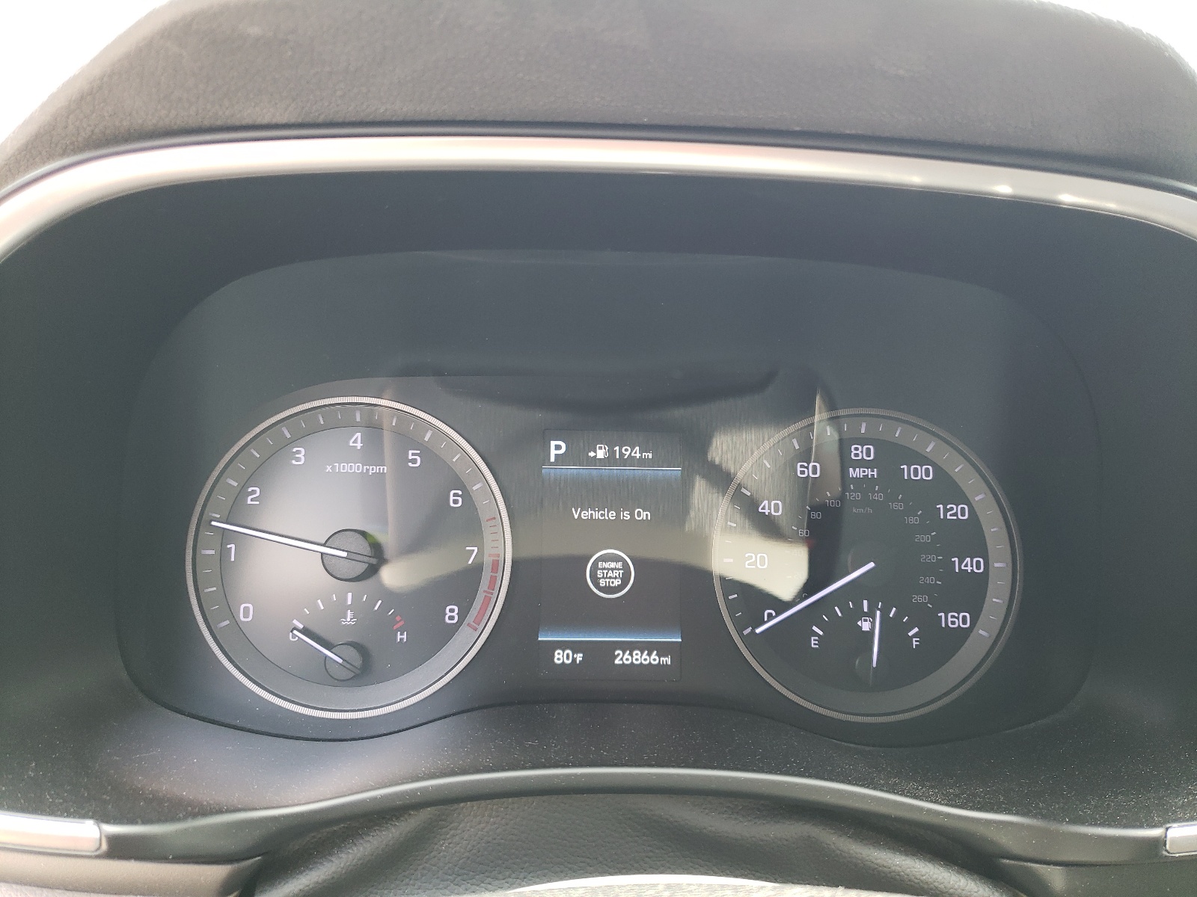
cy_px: 448
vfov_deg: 53.1
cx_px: 598
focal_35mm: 26
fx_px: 899
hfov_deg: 67.3
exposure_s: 1/60.2
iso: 88
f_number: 1.5
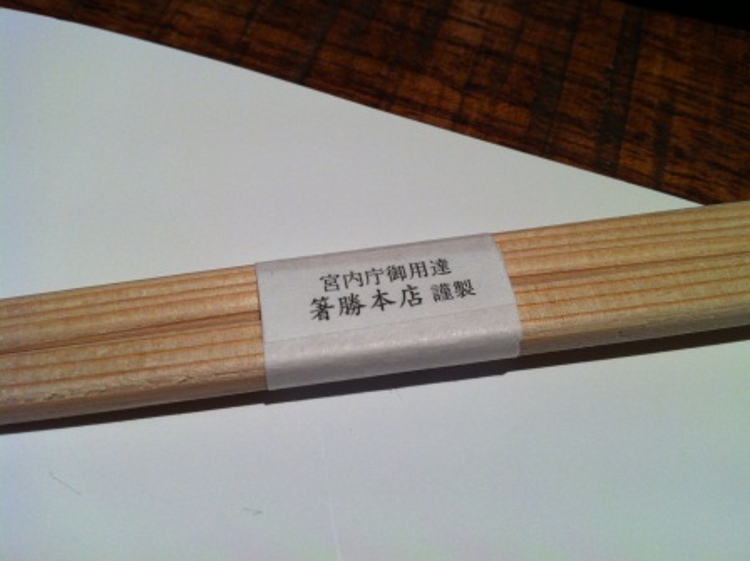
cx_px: 375
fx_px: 758
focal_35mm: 35
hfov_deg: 52.7
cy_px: 280
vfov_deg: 40.6
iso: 80
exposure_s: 1/60
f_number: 2.8
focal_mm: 3.85
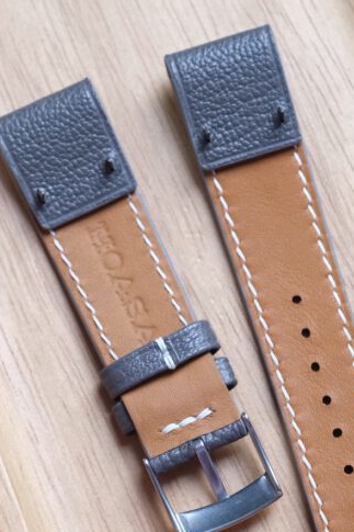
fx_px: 2671
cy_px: 370
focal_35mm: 181
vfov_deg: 11.3
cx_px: 182
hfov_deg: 7.6
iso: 1600
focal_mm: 60
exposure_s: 1/100
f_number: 5.6
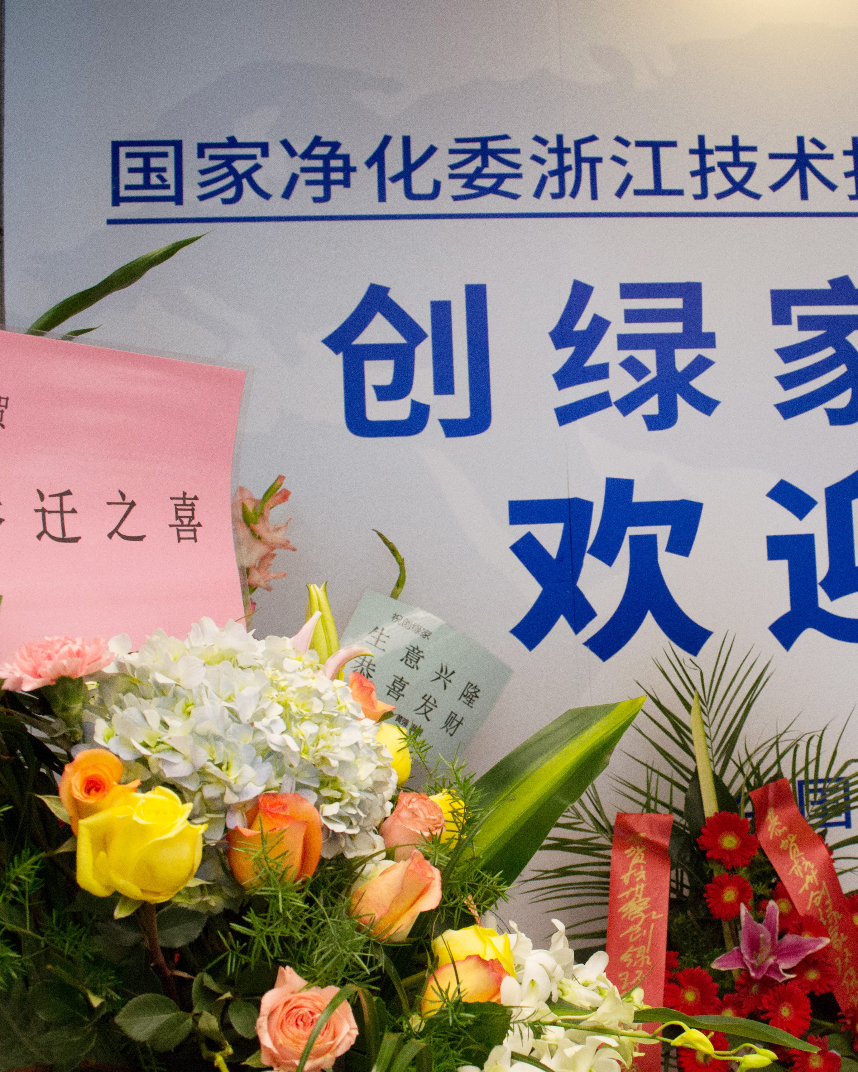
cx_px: 643
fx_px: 1238
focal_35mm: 39
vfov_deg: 46.8
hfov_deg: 37.3
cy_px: 530
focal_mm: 18
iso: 1400
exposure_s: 1/50
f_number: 5.6
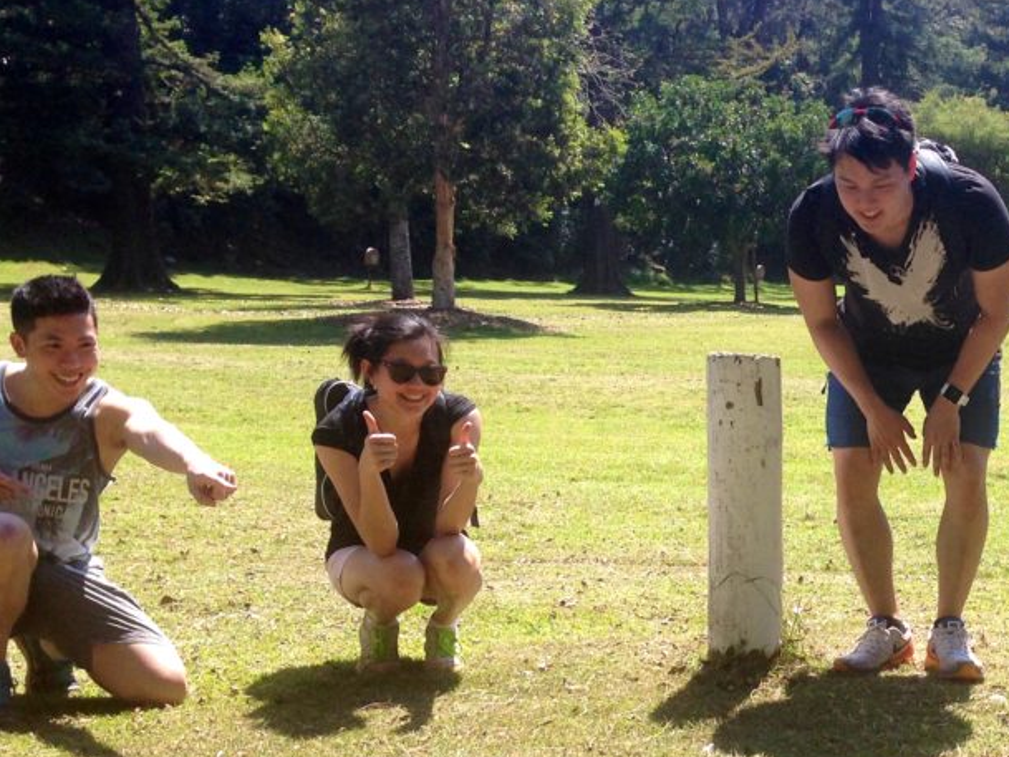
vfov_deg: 22.3
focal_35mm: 65
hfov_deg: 28.8
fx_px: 1895
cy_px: 595
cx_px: 886
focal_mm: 4.12
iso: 50
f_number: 2.4
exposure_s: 1/763
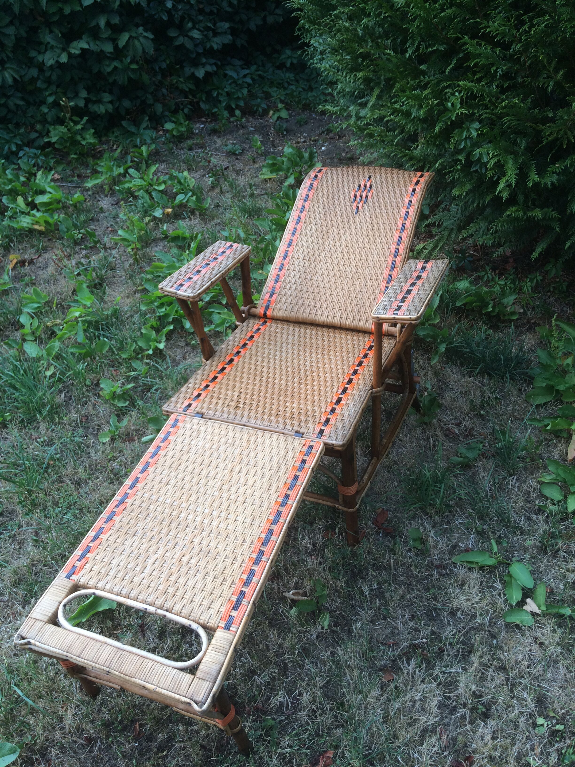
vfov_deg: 61.7
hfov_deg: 48.2
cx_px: 288
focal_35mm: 29
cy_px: 384
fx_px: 642
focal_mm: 4.15
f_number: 2.2
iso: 32
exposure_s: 1/109
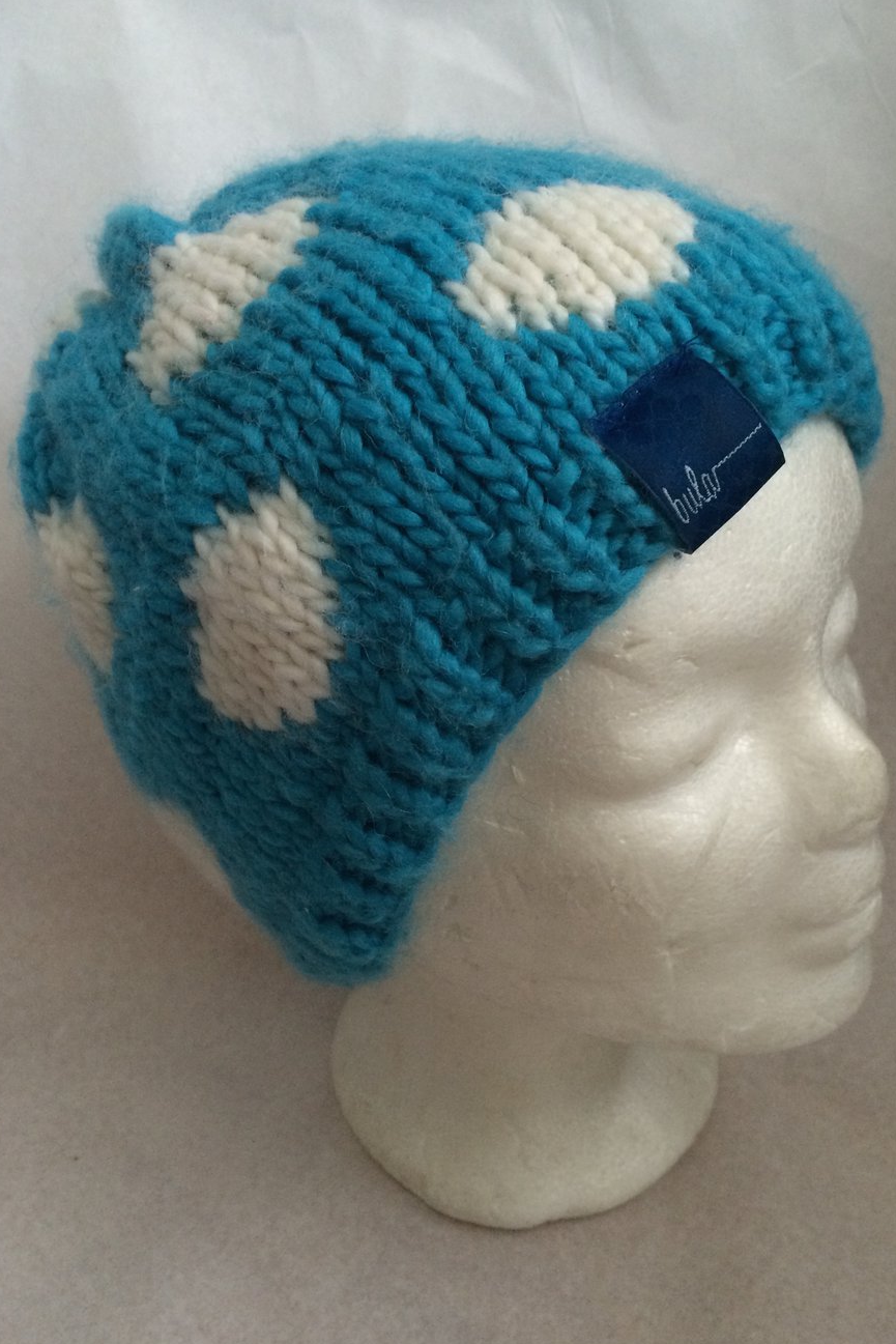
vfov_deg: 60.3
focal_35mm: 31
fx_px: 1157
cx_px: 489
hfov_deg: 42.3
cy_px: 670
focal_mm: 4.15
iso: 250
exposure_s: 1/33
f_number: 2.2
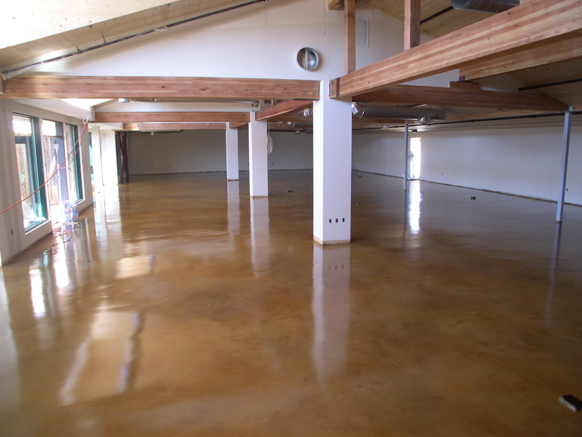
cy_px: 218
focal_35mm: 38
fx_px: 639
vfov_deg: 37.7
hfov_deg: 49.0
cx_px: 291
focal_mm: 8
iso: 100
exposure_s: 1/19.6
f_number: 2.8
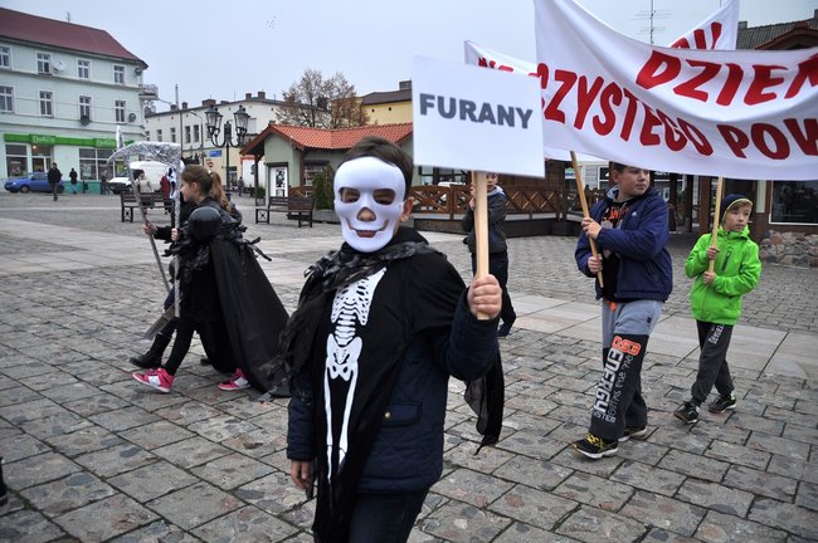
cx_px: 409
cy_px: 272
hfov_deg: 67.4
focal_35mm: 27
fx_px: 613
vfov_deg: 47.8
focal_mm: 18
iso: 250
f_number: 3.5
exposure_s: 1/640
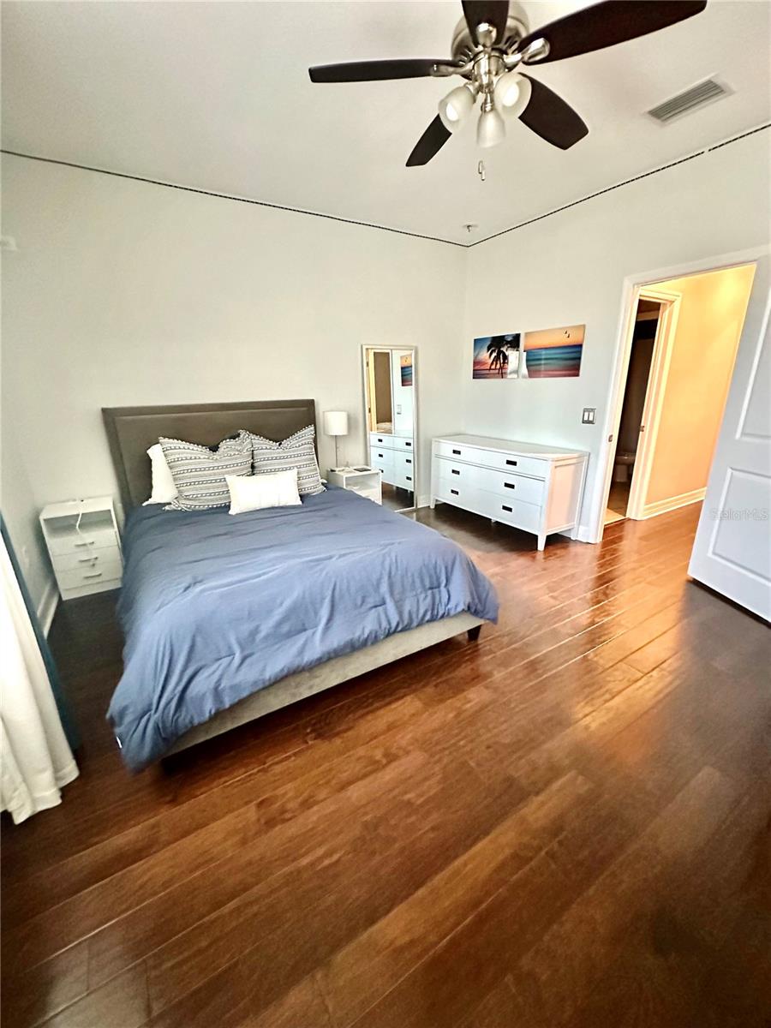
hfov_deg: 85.7
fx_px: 416
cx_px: 386
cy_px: 514
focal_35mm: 14
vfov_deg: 102.1
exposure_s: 1/60
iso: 1250
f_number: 2.2
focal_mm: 2.22
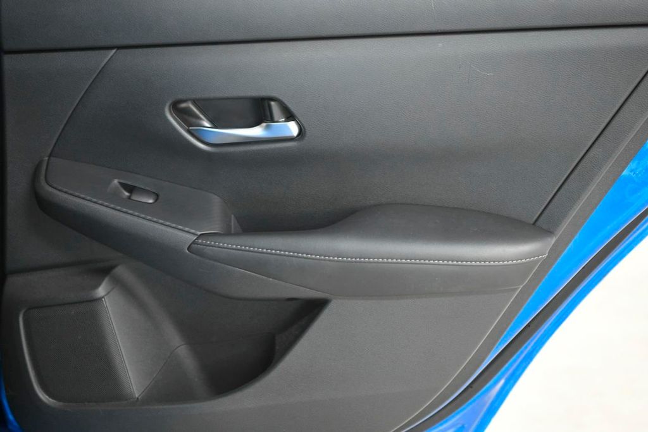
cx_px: 324
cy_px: 216
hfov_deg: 28.8
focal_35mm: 70
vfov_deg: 19.5
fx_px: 1260
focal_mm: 70
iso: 2500
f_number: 3.5
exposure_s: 1/250
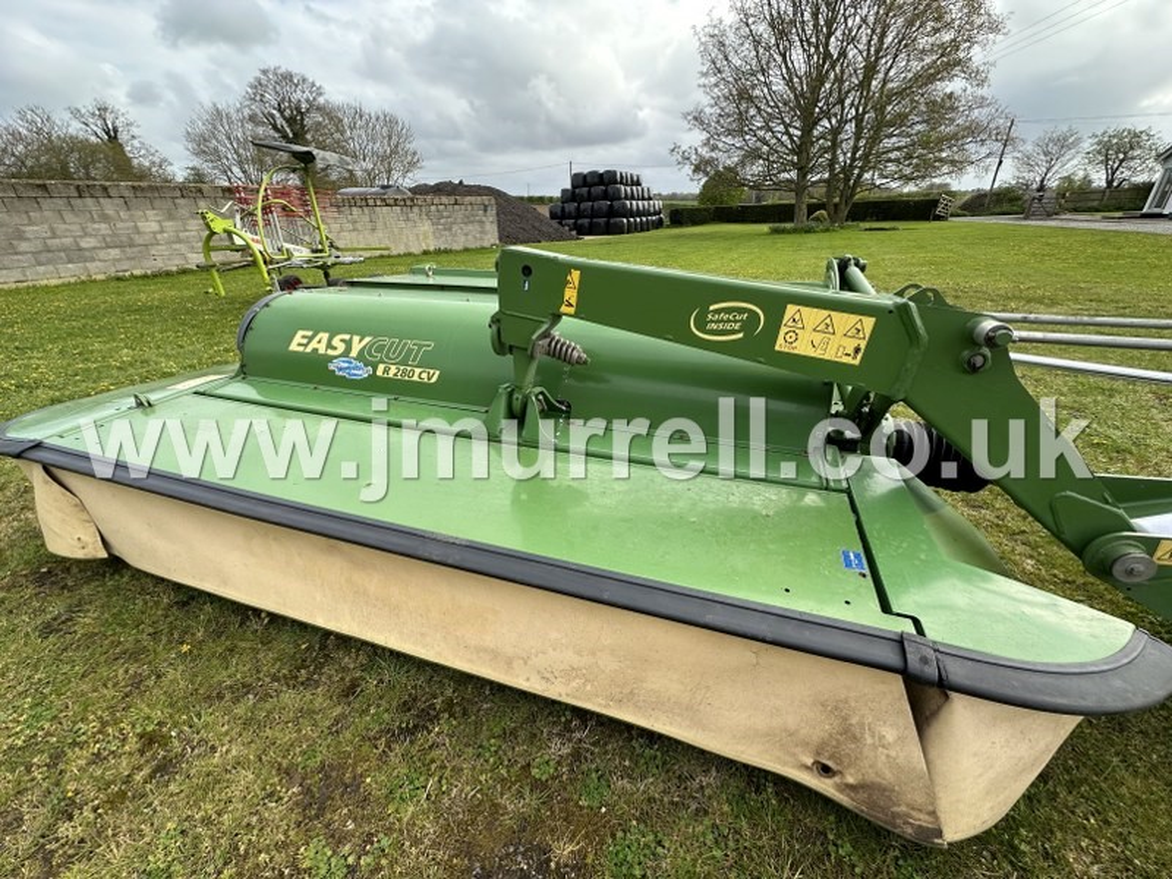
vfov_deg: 85.7
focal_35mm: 14
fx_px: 474
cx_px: 586
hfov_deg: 102.1
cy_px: 440
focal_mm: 2.22
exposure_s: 1/406
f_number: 2.2
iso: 40
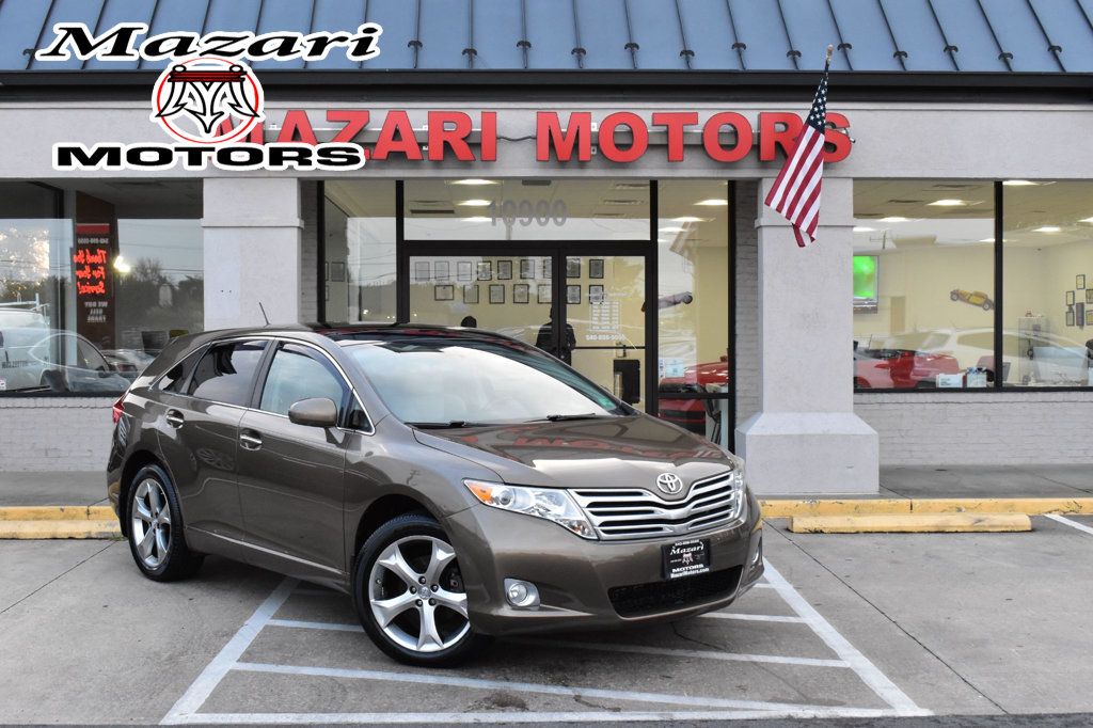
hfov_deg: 42.3
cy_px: 364
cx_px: 546
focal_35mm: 46
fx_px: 1411
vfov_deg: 28.9
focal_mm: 31
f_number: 9
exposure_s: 1/160
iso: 2500
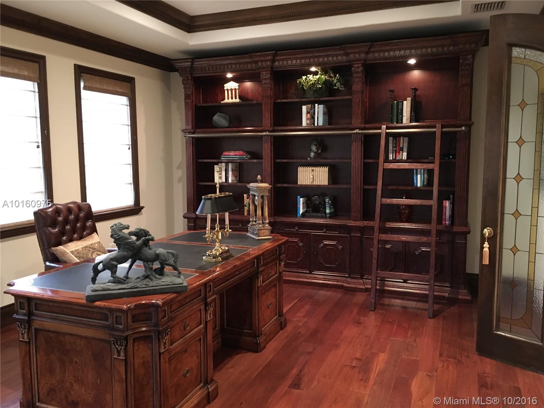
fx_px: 456
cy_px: 204
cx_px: 272
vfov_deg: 48.2
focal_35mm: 29
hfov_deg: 61.7
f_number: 2.2
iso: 400
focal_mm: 4.15
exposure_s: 1/15
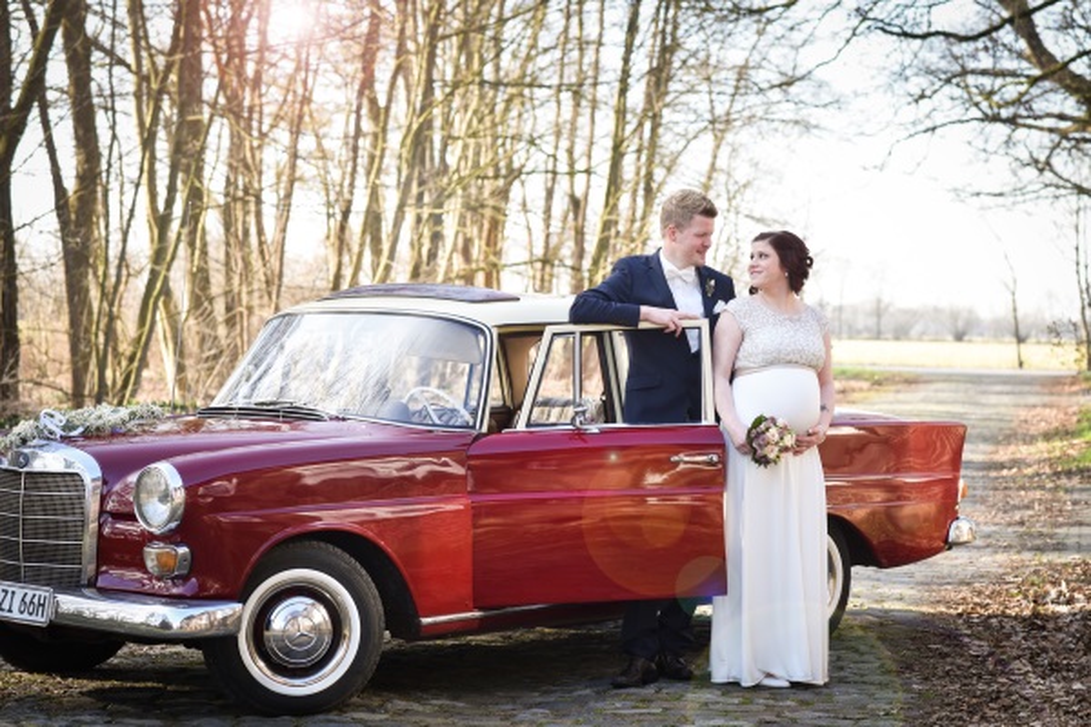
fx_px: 2576
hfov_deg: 23.9
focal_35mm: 85
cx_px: 546
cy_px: 364
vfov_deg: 16.1
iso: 400
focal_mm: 85
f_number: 5
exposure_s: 1/400
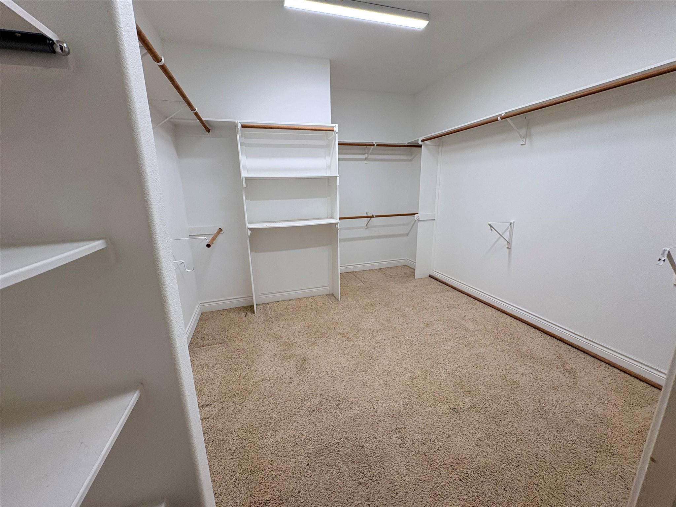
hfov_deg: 102.1
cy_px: 254
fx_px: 273
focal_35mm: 14
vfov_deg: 85.7
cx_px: 338
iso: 100
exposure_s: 1/120
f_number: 2.2
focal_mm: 2.22
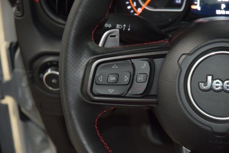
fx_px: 668
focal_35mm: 105
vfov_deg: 13.0
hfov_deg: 19.5
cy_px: 76
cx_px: 114
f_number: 4.5
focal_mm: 70
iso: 1800
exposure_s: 1/40
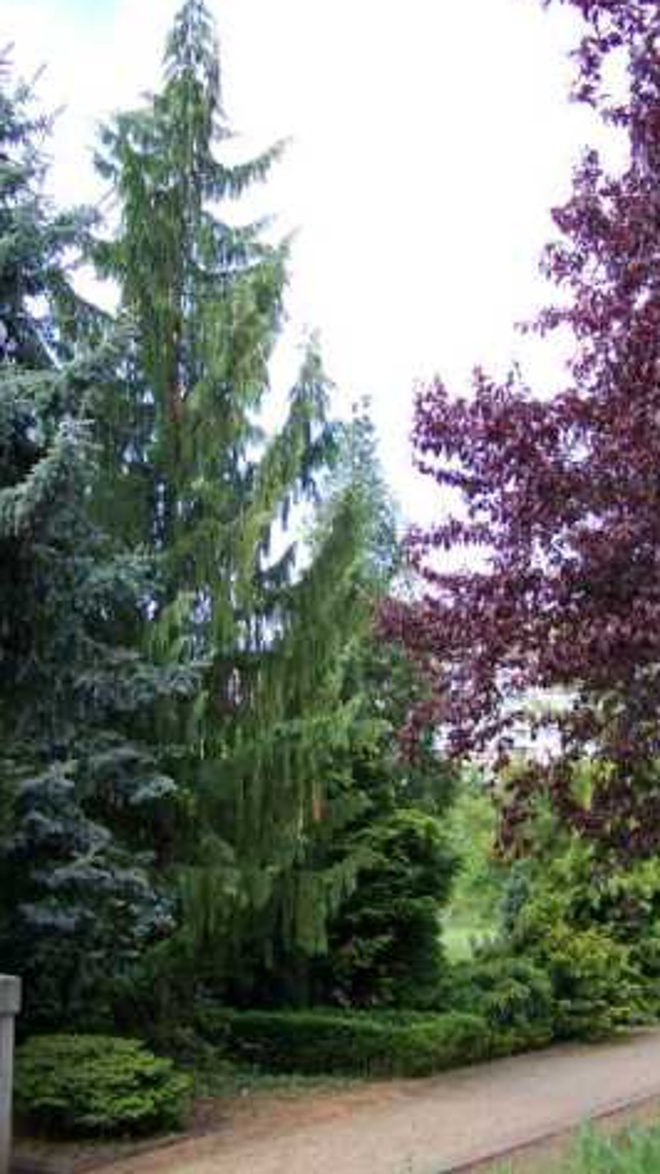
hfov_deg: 28.3
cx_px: 323
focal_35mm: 42
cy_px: 581
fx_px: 1307
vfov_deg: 48.4
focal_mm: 6.3
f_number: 2.8
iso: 80
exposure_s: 1/320
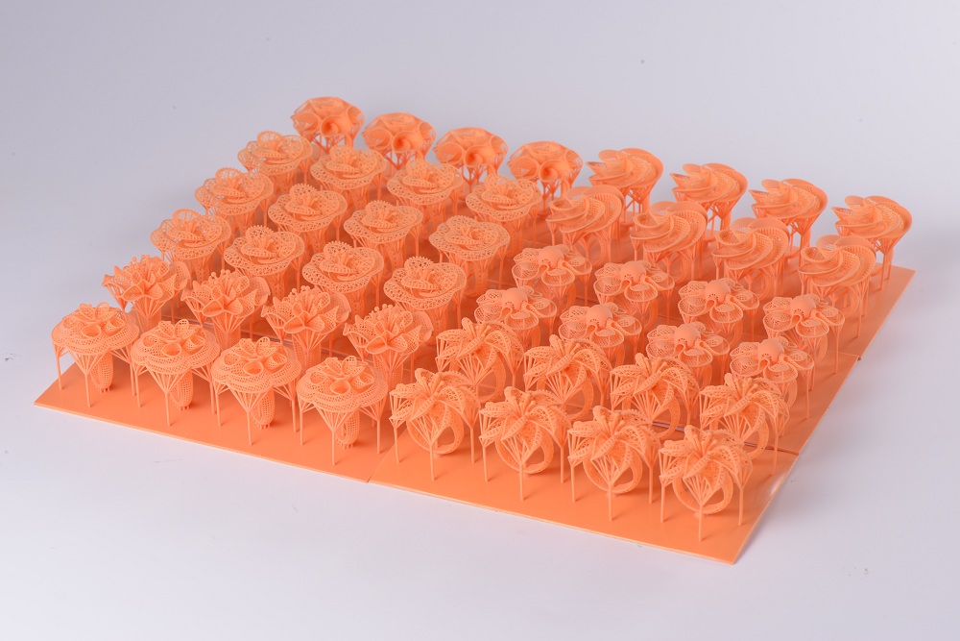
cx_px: 480
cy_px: 320
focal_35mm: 105
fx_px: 2800
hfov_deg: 19.5
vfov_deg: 13.0
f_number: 20
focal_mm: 105
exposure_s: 1/125
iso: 100
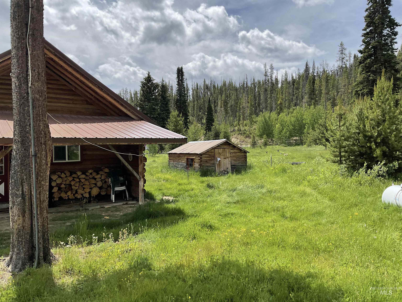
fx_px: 337
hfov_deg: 61.7
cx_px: 201
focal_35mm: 29
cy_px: 151
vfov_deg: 48.2
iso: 16
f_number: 1.8
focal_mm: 3
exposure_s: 1/2141
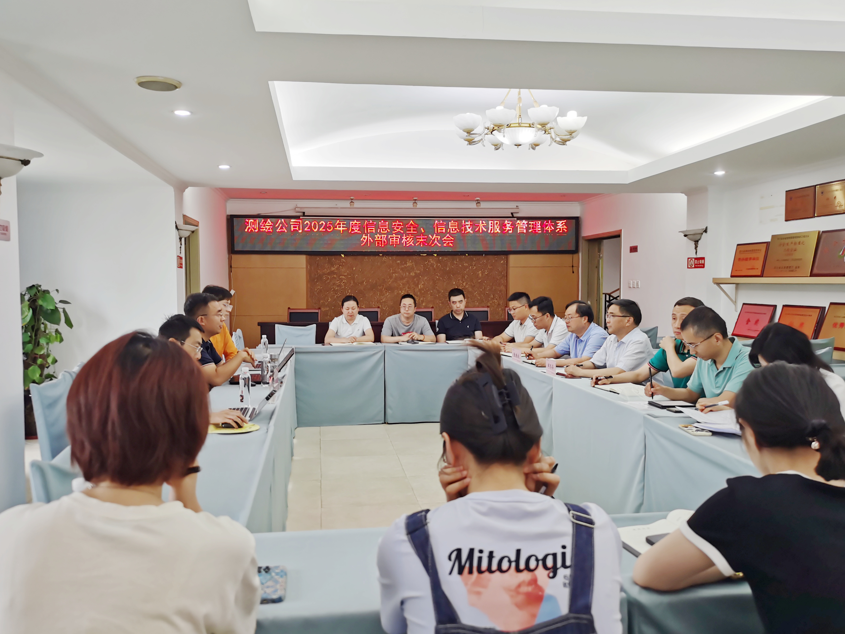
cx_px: 422
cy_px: 317
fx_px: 659
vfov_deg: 51.3
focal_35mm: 27
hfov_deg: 65.3
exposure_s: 1/100
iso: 80
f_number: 1.8
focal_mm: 5.58
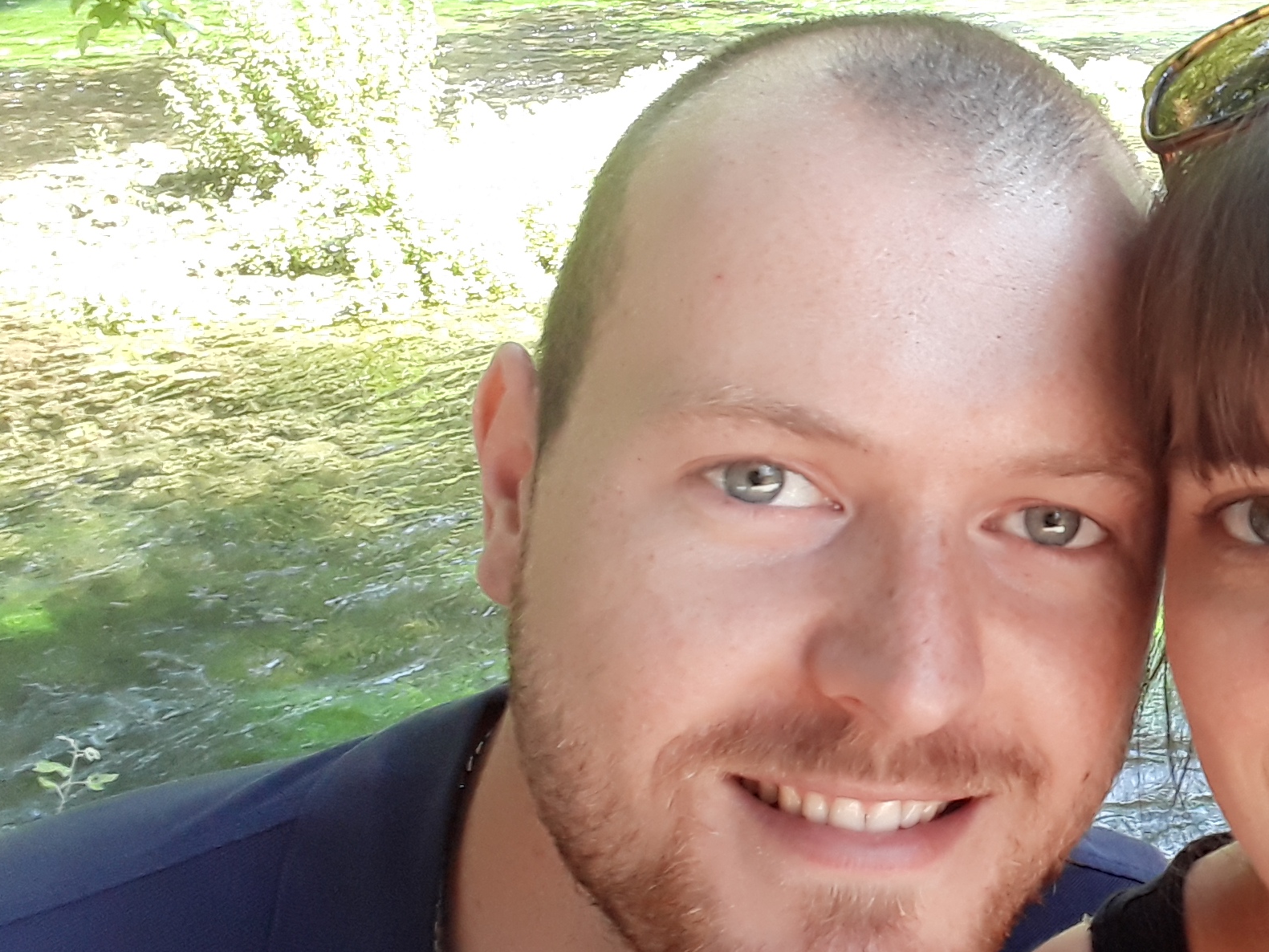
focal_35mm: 64
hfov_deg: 28.4
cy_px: 337
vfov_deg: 22.9
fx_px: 2346
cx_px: 1276
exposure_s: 1/100
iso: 50
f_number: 1.9
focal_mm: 2.91
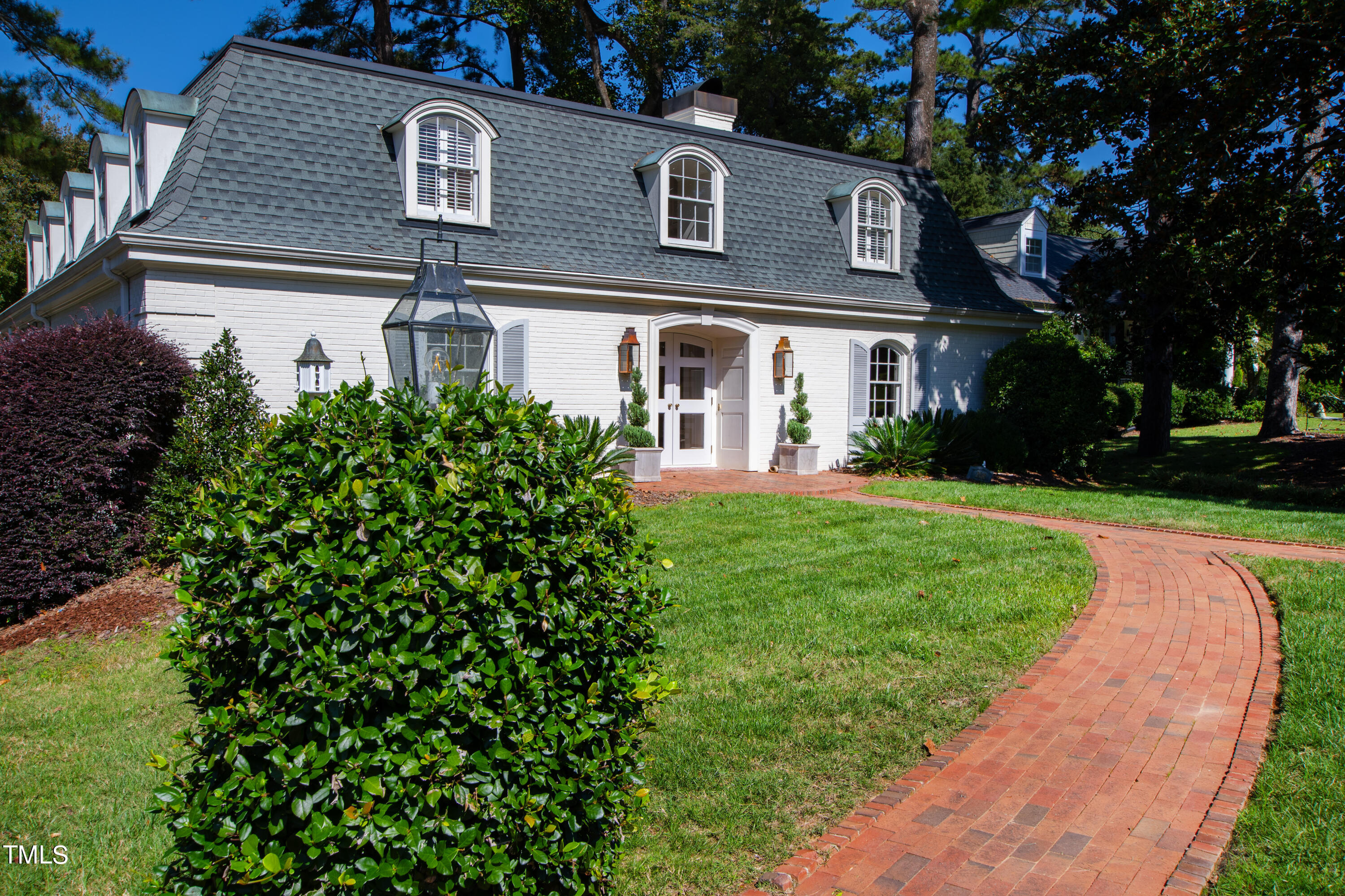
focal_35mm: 30
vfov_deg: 43.6
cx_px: 672
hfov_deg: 61.9
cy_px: 448
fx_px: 1121
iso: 100
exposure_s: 1/160
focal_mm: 20
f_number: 9
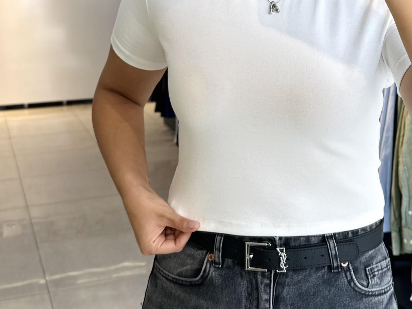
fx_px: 714
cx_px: 263
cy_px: 68
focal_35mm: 60
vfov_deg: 24.1
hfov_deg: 32.0
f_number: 1.78
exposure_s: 1/100
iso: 64
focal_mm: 6.86
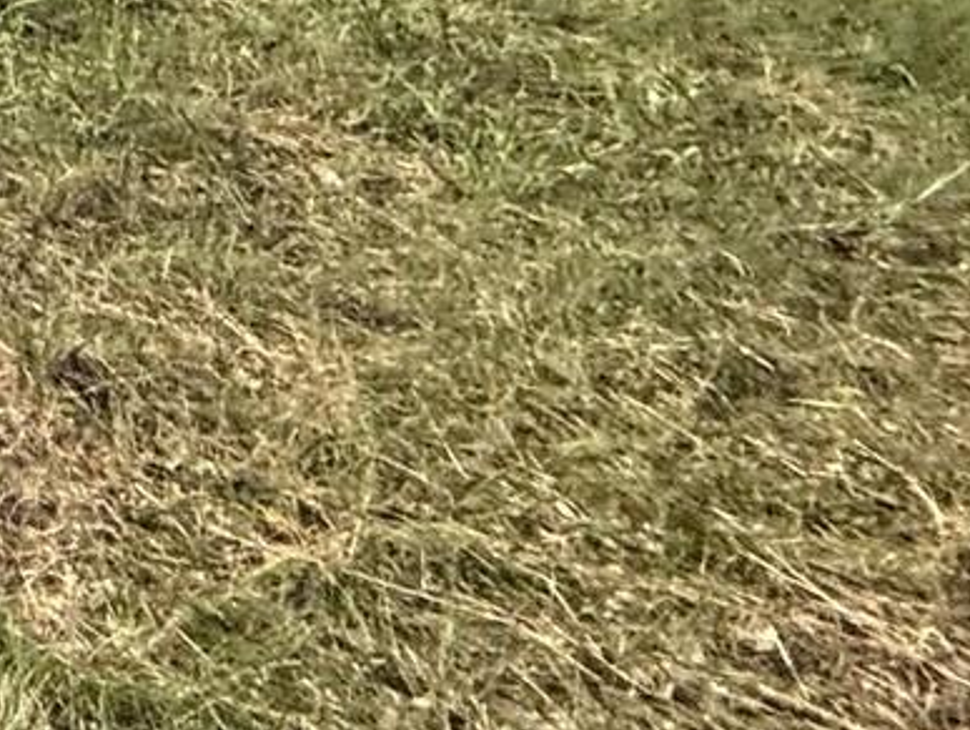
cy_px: -865
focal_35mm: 74
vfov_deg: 14.9
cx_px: -1409
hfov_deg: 14.7
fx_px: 2076
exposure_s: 1/605
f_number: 2.2
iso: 40
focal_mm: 2.22
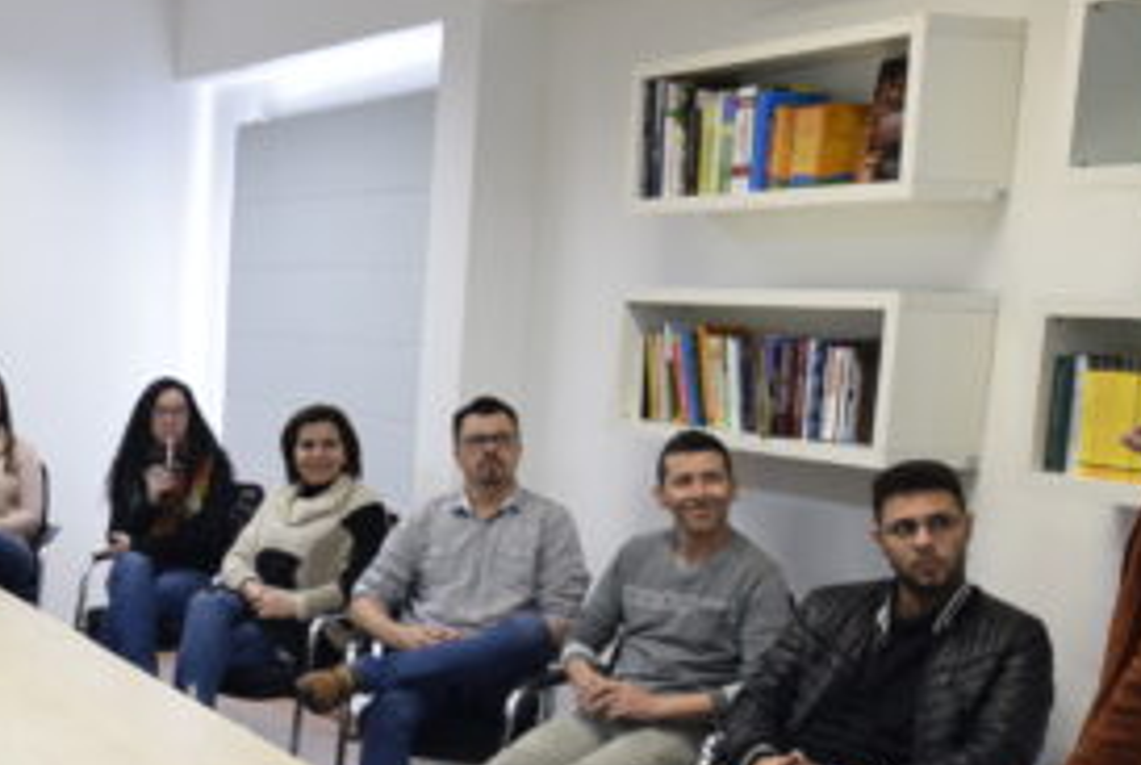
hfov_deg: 31.3
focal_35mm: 59
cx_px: -4
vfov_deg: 22.9
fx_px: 1873
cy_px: 554
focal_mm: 14
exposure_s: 1/80
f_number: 4
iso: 800
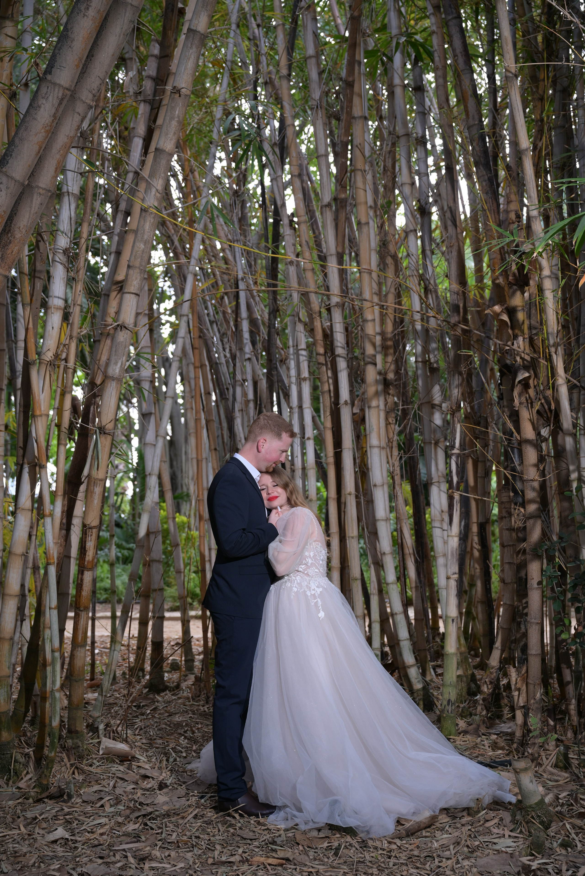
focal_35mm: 40
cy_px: 438
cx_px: 292
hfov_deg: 33.4
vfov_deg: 48.4
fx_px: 974
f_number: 3.5
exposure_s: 1/160
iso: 250
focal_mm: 40
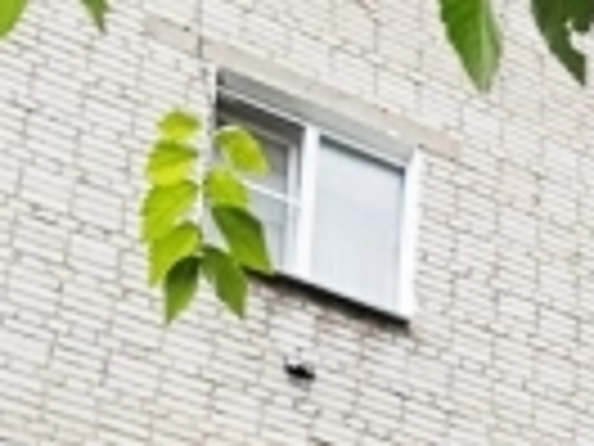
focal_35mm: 128
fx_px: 2196
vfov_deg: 10.2
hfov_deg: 14.0
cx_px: 1004
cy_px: 1050
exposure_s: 1/101
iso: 100
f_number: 1.9
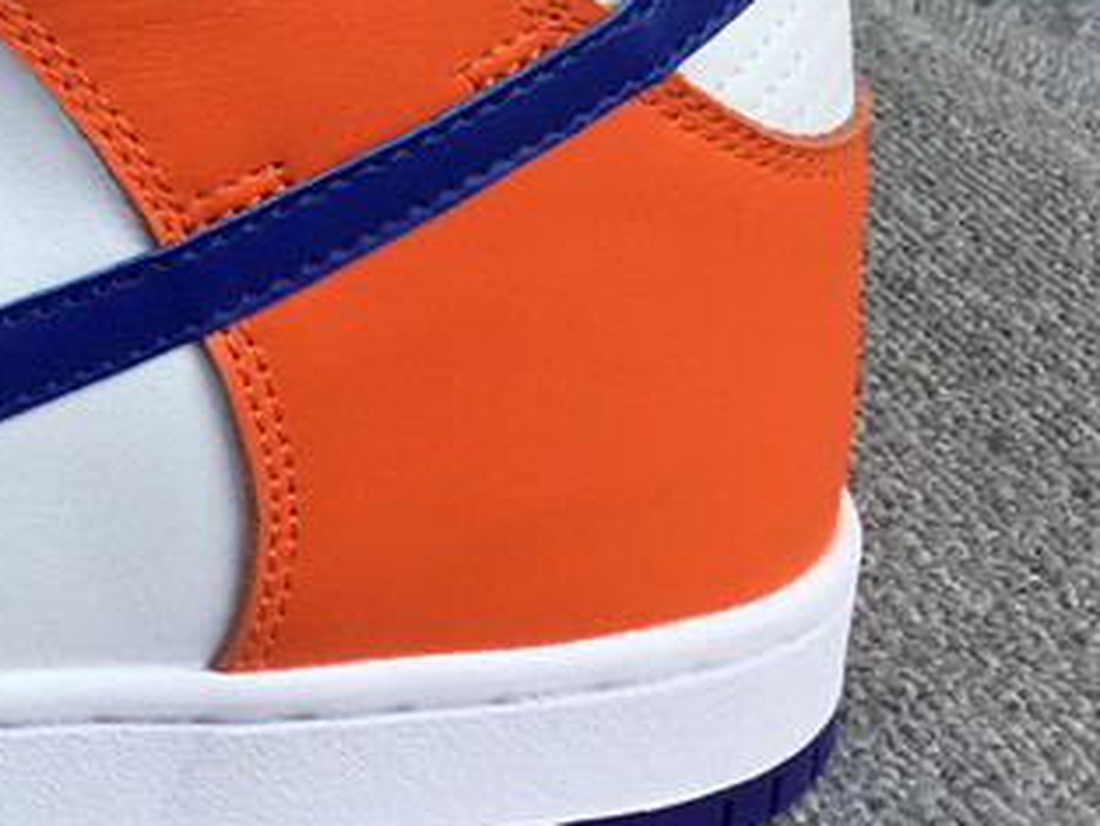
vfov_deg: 16.5
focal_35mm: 89
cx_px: -411
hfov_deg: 19.8
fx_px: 2829
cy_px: 167
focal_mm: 3.3
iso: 25
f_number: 2.4
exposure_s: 1/617
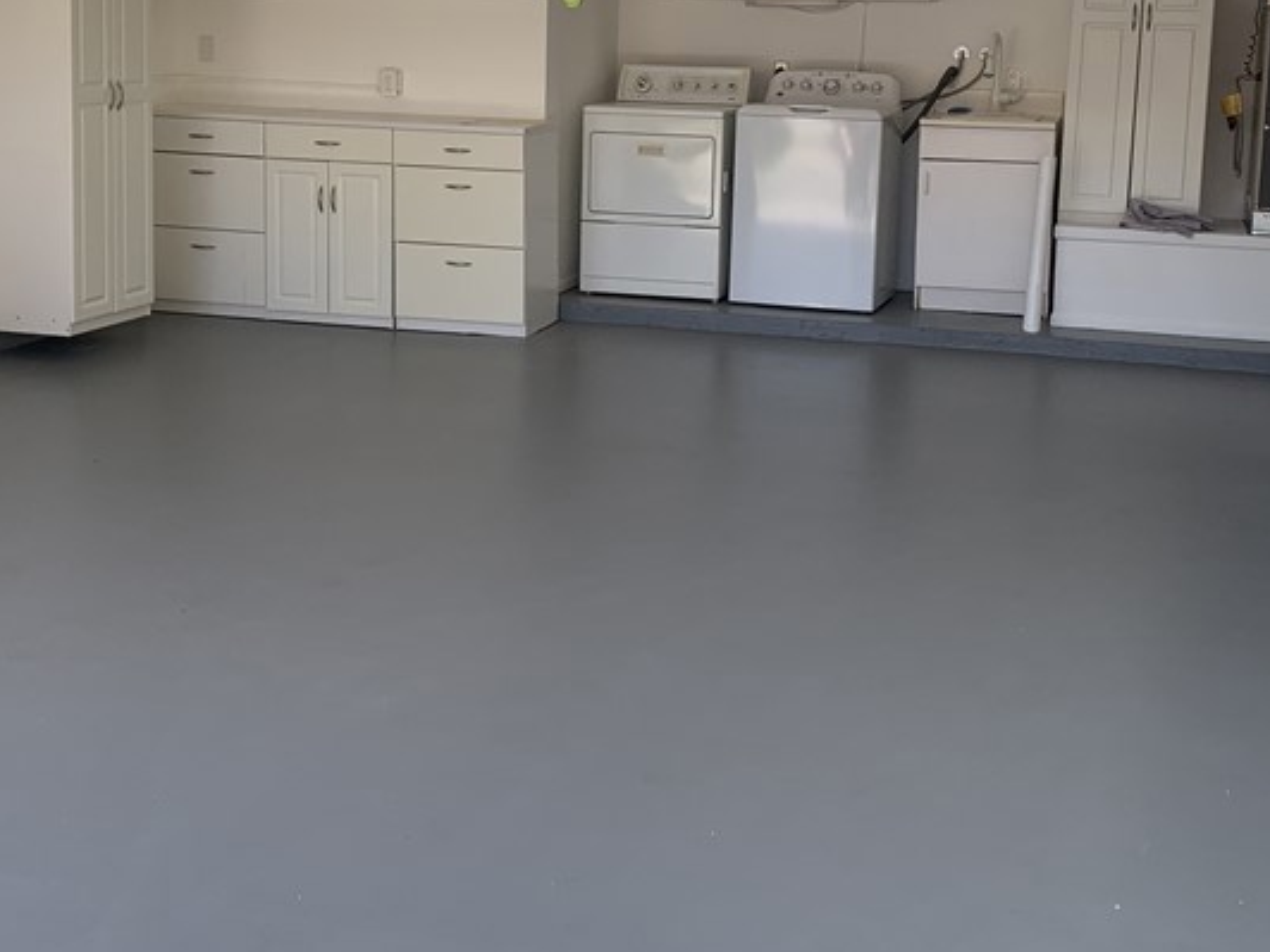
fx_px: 1834
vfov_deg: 28.7
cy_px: 255
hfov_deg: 38.2
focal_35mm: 50
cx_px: 647
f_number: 1.8
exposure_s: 1/334
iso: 25
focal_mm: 4.25
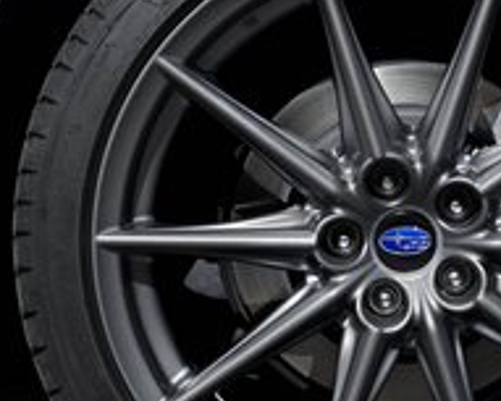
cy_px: 215
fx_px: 2626
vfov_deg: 8.7
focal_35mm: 177
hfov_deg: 10.9
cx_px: 417
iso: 100
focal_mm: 60
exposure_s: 1/800
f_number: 5.6
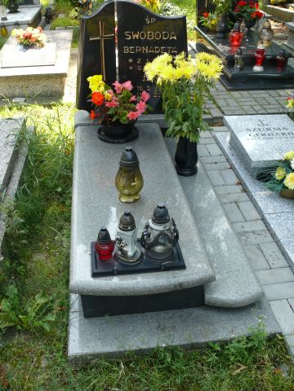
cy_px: 196
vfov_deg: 52.6
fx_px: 396
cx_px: 147
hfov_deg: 40.7
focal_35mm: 35
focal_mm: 7.4
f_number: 3.6
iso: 100
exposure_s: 1/125
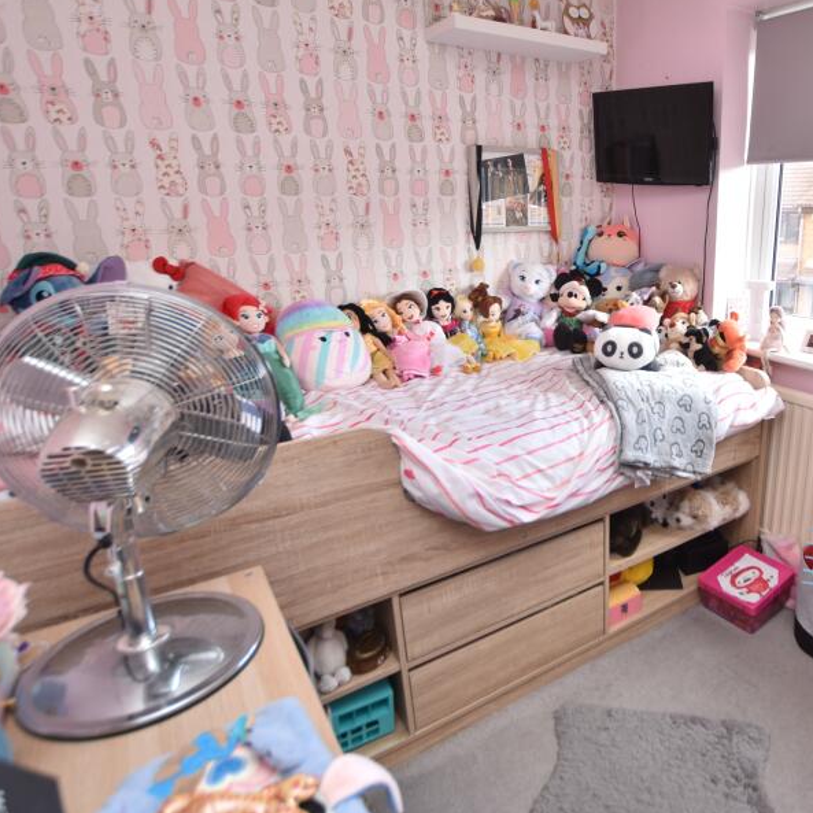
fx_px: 585
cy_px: 386
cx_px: 606
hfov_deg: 65.5
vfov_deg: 69.6
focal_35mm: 22
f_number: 3.5
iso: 100
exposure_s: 1/40
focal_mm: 10
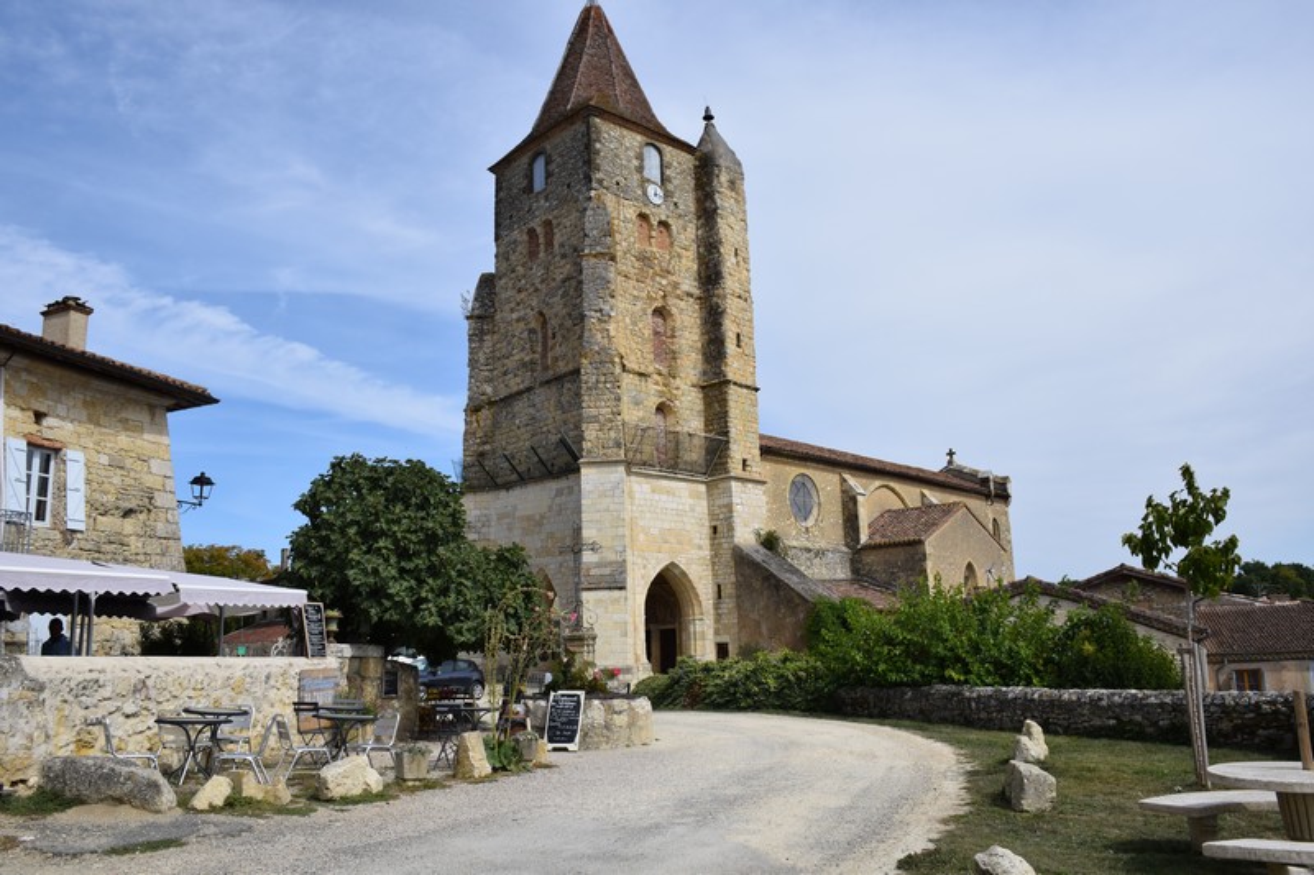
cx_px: 657
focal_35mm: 27
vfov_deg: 47.9
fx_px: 985
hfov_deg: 67.4
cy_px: 438
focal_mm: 18
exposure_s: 1/400
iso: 200
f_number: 10
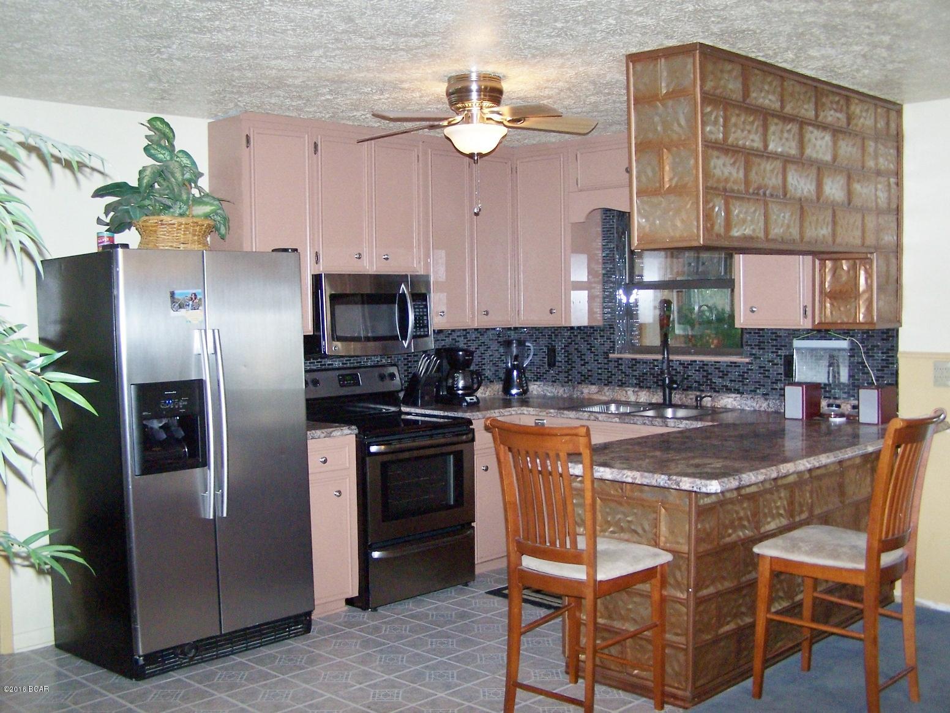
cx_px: 475
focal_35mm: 38
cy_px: 356
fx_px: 1043
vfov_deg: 37.7
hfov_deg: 49.0
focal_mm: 6.3
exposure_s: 1/60
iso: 140
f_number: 2.8
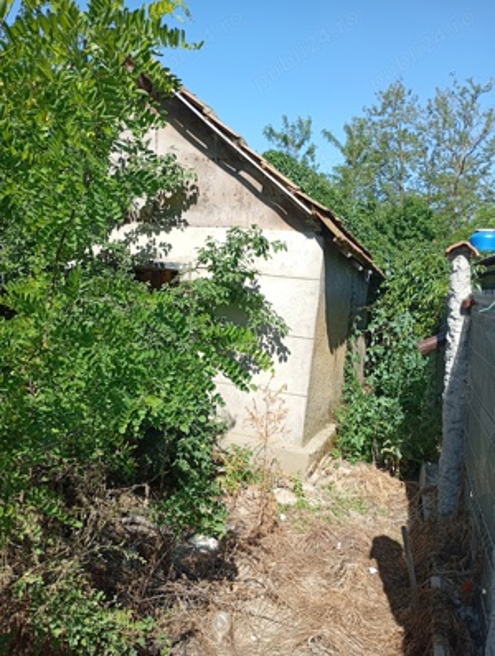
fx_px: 532
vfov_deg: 63.4
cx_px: 248
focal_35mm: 28
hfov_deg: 49.9
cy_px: 328
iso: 101
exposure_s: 1/348
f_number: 1.8
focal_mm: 4.27
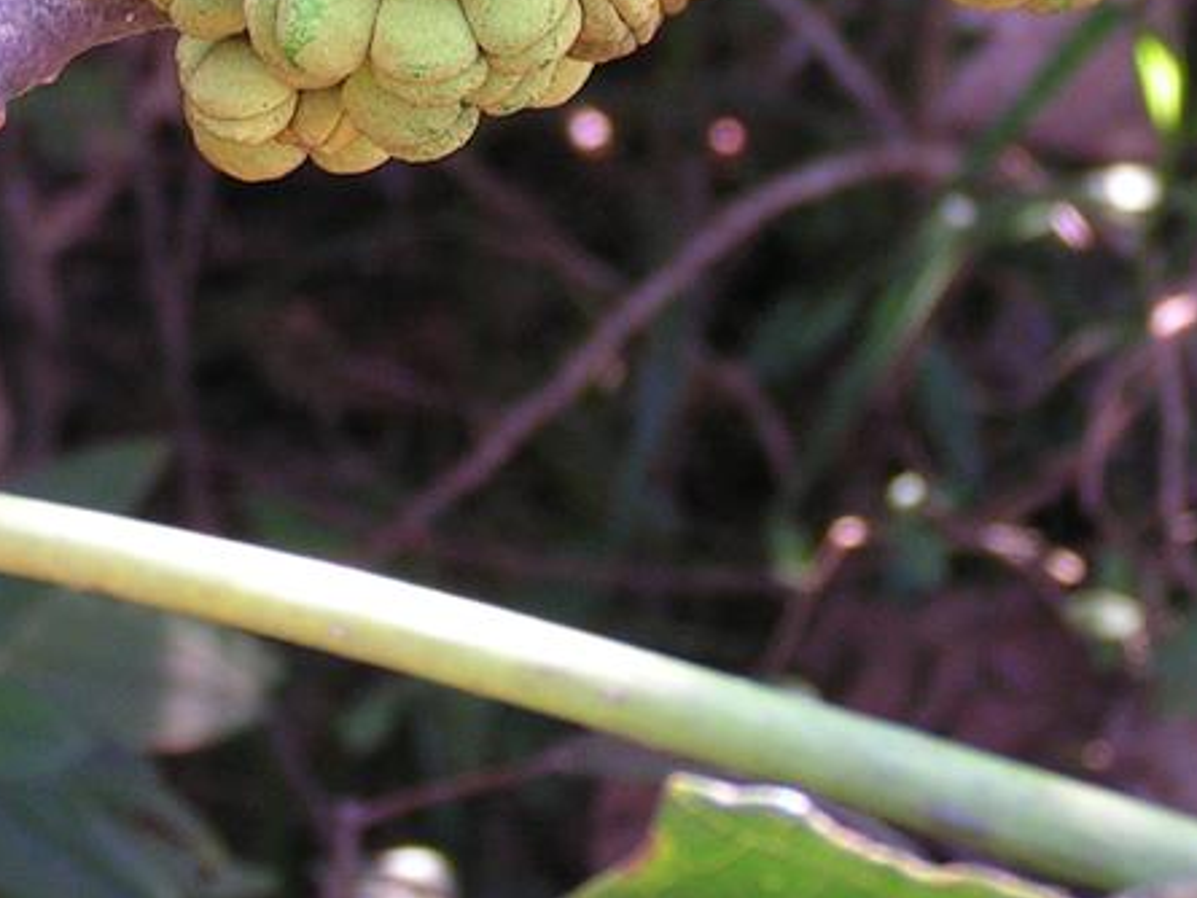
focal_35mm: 171
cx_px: 436
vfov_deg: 8.6
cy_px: -231
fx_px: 5915
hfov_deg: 11.5
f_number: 3.2
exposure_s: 1/80
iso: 80
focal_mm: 11.1
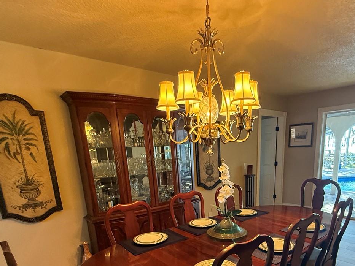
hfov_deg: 70.8
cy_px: 212
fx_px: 246
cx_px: 213
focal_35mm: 24
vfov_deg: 53.2
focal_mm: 2.22
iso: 500
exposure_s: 1/60
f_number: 2.2
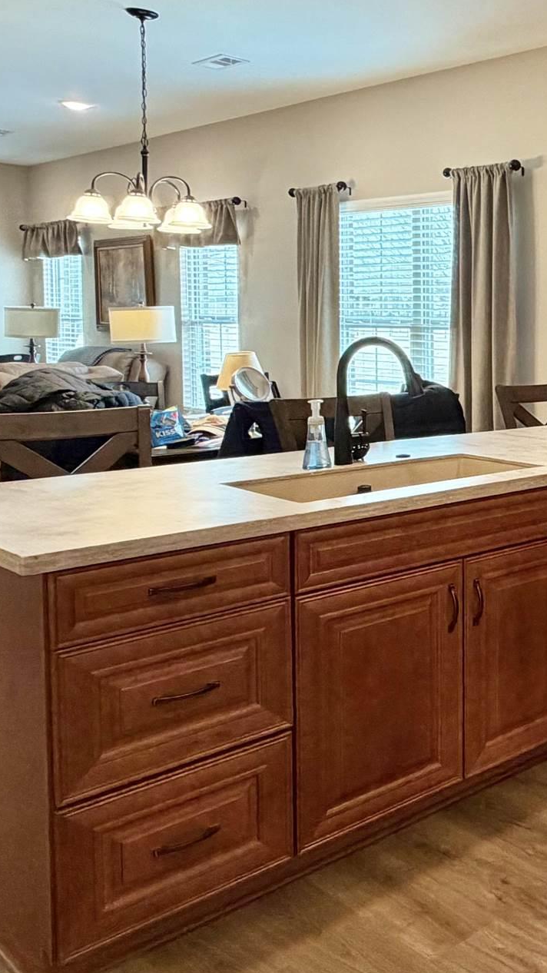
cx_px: 789
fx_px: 954
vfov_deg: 53.4
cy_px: 367
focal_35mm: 37
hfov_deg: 25.4
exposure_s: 1/60
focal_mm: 2.22
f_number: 2.2
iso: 200
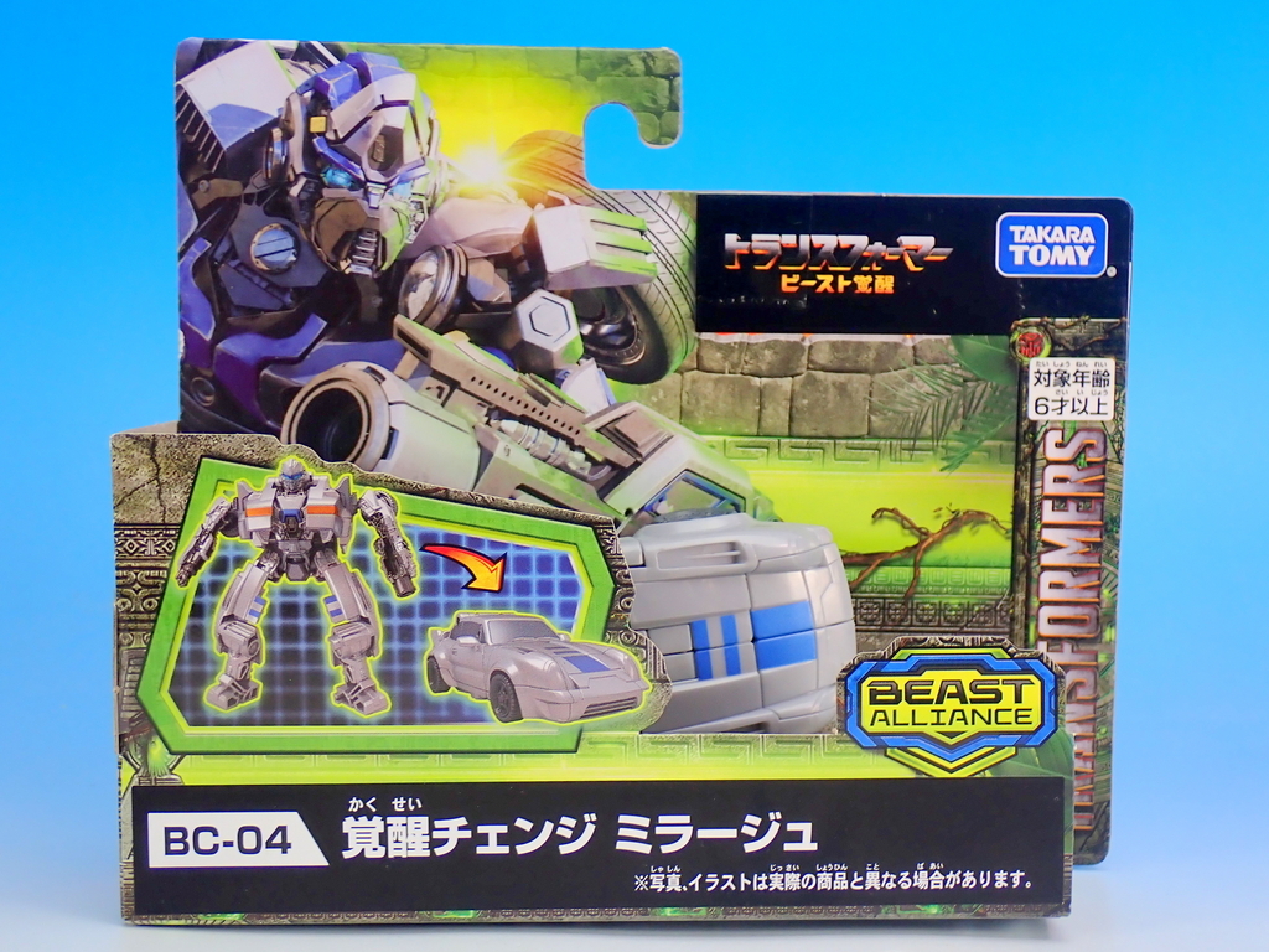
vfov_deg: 25.2
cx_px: 634
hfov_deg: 33.2
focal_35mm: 58
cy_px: 476
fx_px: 2126
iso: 100
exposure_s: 1/25
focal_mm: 10.35
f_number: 3.5
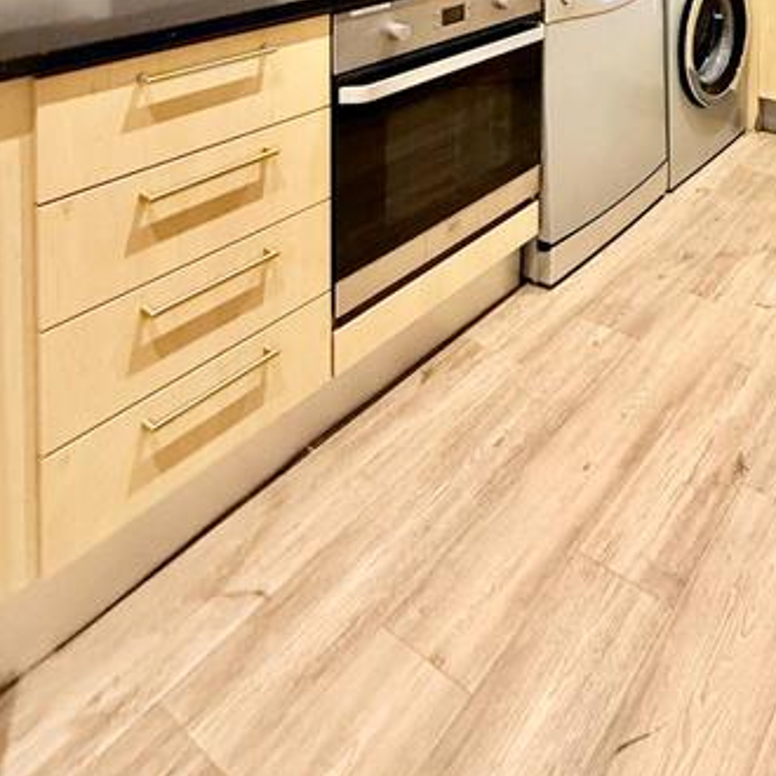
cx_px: 668
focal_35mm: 30
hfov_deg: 49.4
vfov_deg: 40.0
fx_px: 761
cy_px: -136
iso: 640
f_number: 2.2
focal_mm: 2.22
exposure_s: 1/100
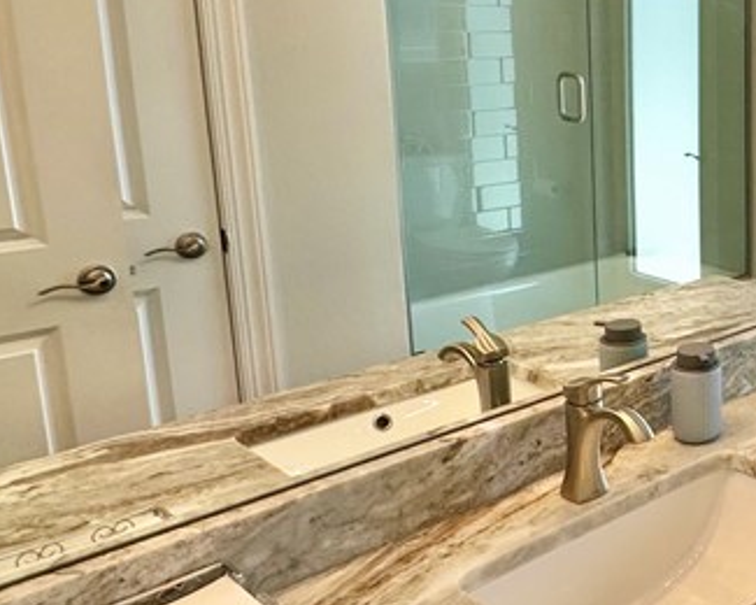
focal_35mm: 43
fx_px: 962
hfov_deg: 33.5
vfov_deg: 34.6
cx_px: 942
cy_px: 200
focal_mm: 2.22
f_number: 2.2
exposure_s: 1/120
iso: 100
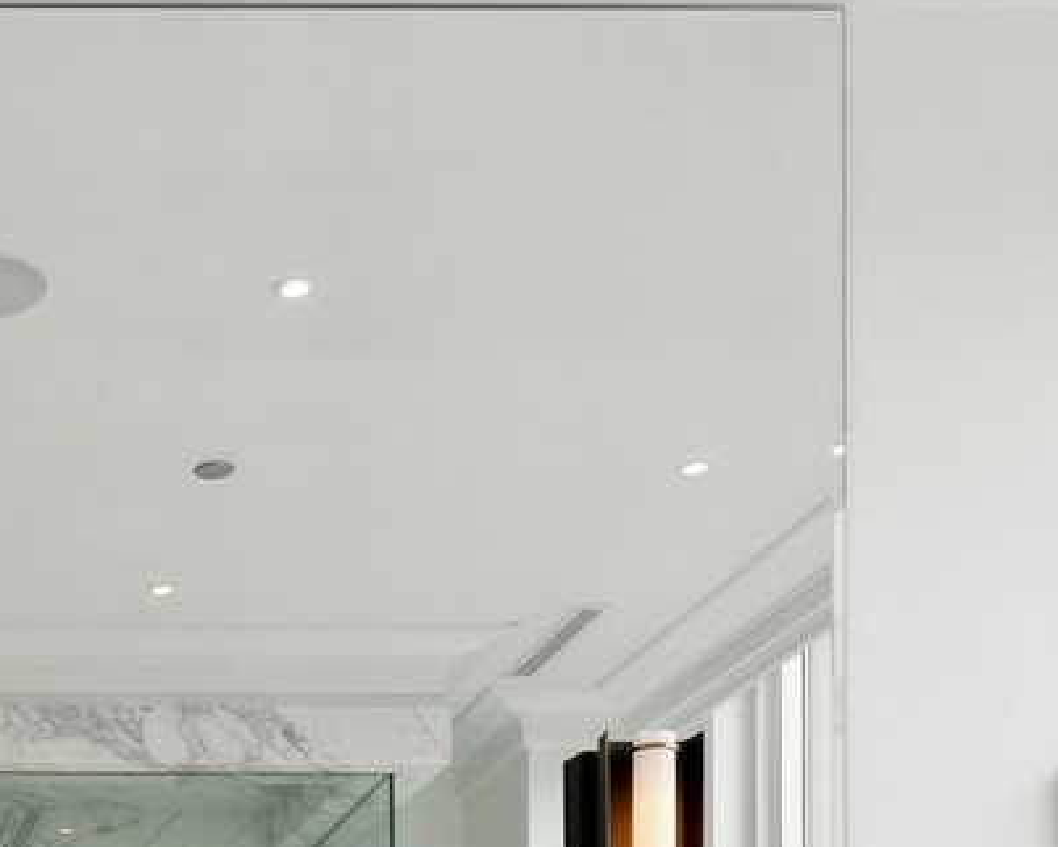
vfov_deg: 19.3
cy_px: 1318
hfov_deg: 25.7
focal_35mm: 68
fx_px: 2130
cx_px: -129
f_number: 7.1
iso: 320
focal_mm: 18
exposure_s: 1/100
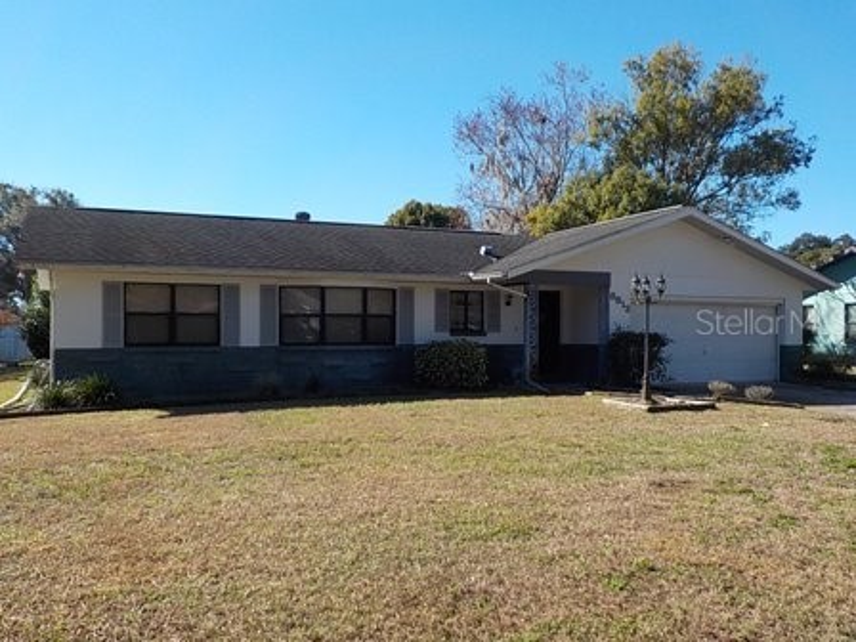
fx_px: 742
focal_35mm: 30
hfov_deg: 60.0
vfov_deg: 46.8
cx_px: 428
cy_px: 321
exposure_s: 1/1000
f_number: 3.3
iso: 125
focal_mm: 4.1
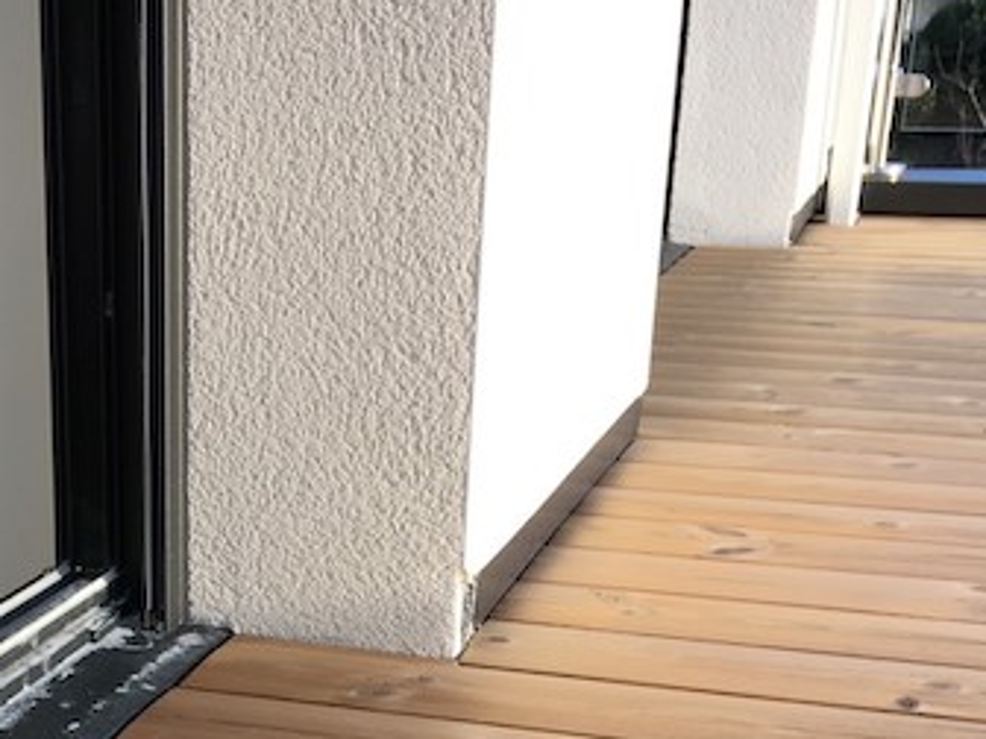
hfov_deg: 27.4
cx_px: 158
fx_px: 1965
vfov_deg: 20.2
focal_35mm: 69
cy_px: 850
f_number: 2.2
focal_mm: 4.15
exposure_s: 1/306
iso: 25
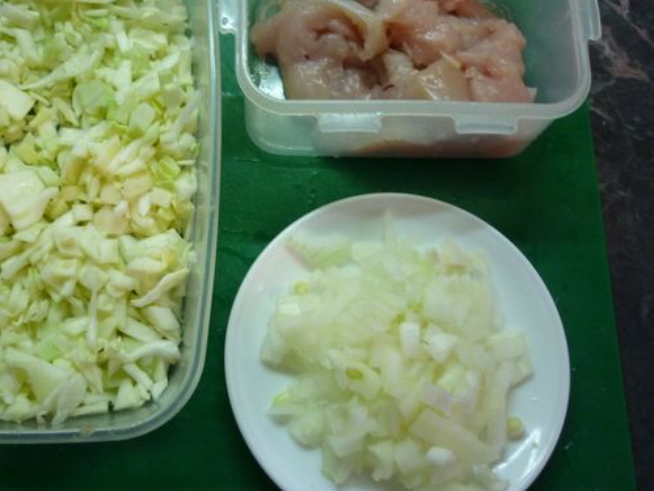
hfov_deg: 43.3
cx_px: 231
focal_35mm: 43
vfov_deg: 33.6
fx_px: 813
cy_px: 207
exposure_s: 1/30
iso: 200
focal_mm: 5.5
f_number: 2.8
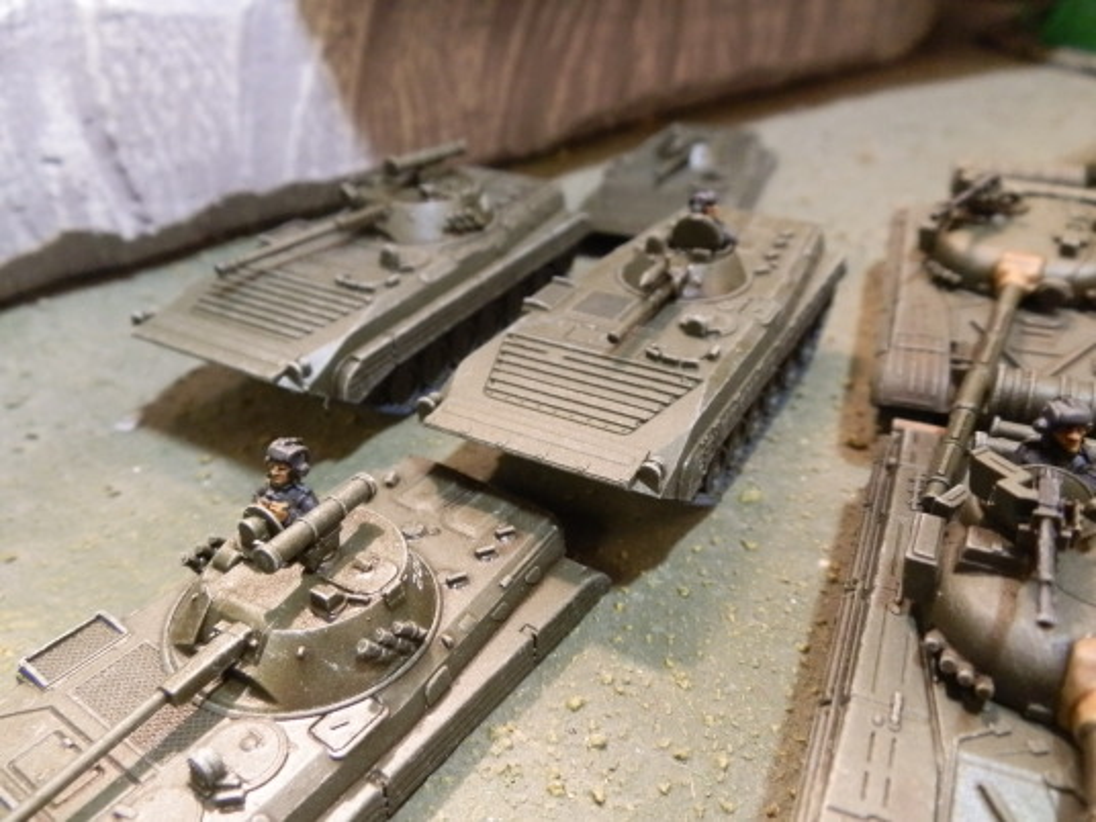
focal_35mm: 28
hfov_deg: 63.4
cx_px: 548
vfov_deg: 49.7
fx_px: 887
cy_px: 411
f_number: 3.1
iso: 400
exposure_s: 1/30
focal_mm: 5
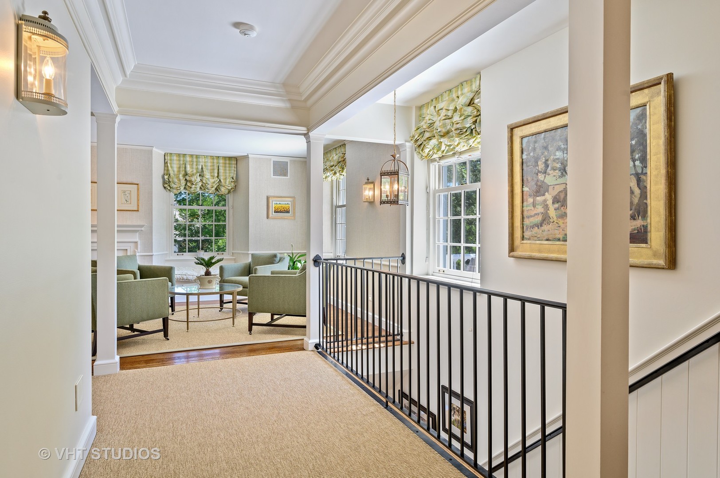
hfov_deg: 82.6
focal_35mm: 20
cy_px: 239
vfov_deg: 60.6
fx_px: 410
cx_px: 360
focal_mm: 20.5
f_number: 8
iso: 200
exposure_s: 1
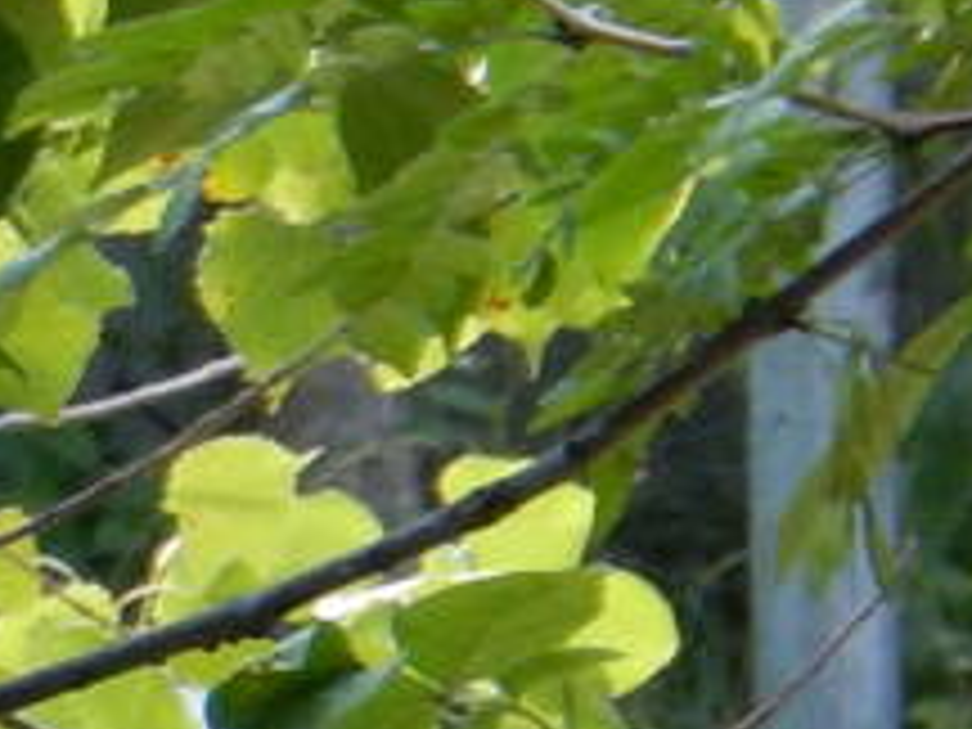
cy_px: 2169
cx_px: -1526
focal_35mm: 867
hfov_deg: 2.3
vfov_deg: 1.7
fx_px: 24345
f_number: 5.5
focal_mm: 21
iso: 220
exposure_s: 1/30
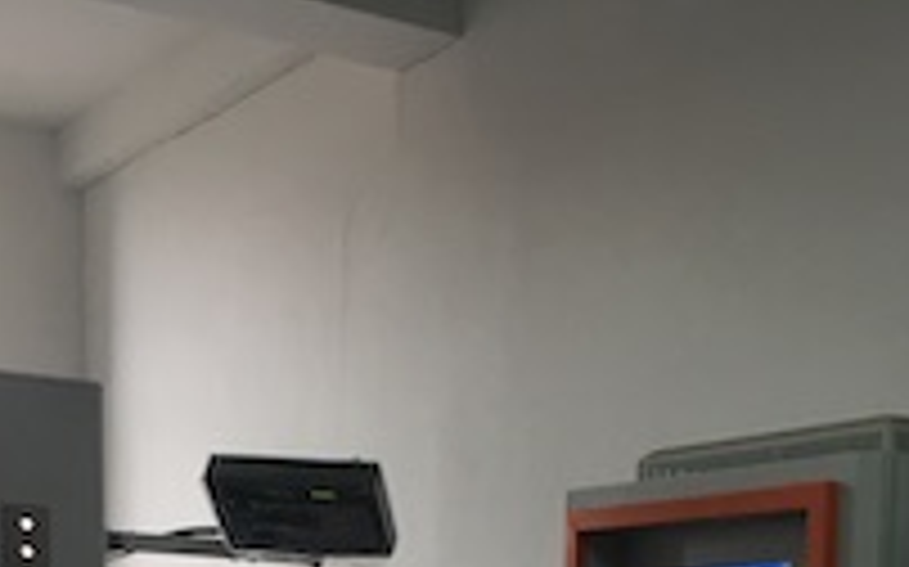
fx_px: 1882
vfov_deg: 15.8
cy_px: 839
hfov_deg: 27.1
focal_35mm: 76
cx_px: 540
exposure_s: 1/33
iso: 64
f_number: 2.2
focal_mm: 4.15
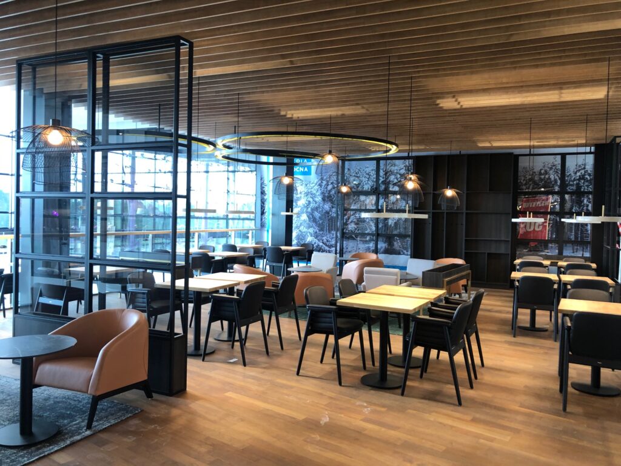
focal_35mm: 28
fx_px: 502
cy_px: 233
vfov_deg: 49.7
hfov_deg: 63.4
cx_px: 310
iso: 40
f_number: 1.8
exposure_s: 1/20
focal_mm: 3.99
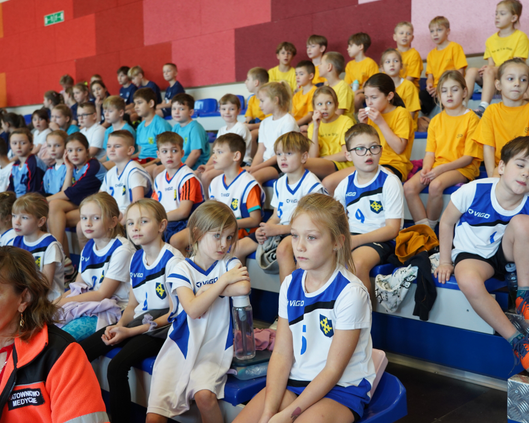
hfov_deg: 45.7
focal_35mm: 40
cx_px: 303
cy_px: 211
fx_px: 626
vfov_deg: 37.3
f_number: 4
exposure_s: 1/100
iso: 1250
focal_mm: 35
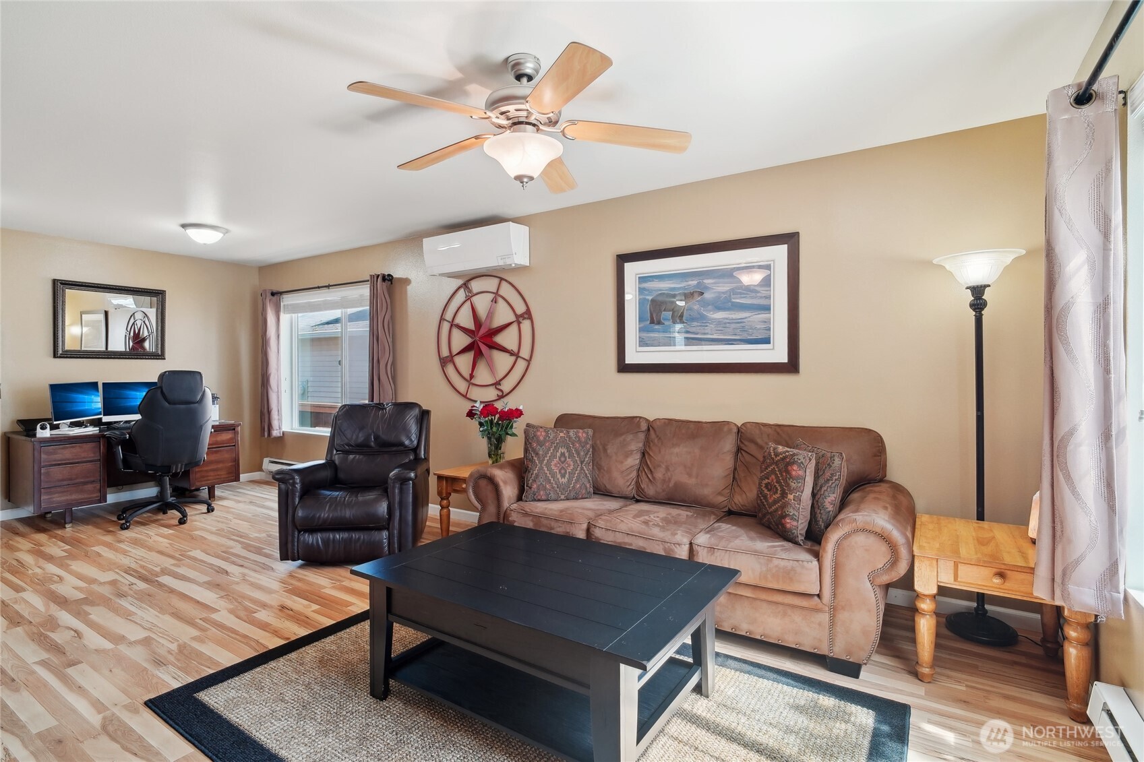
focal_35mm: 16
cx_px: 572
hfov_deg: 96.7
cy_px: 381
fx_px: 508
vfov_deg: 73.7
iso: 1600
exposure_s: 1/25
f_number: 8
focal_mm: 16
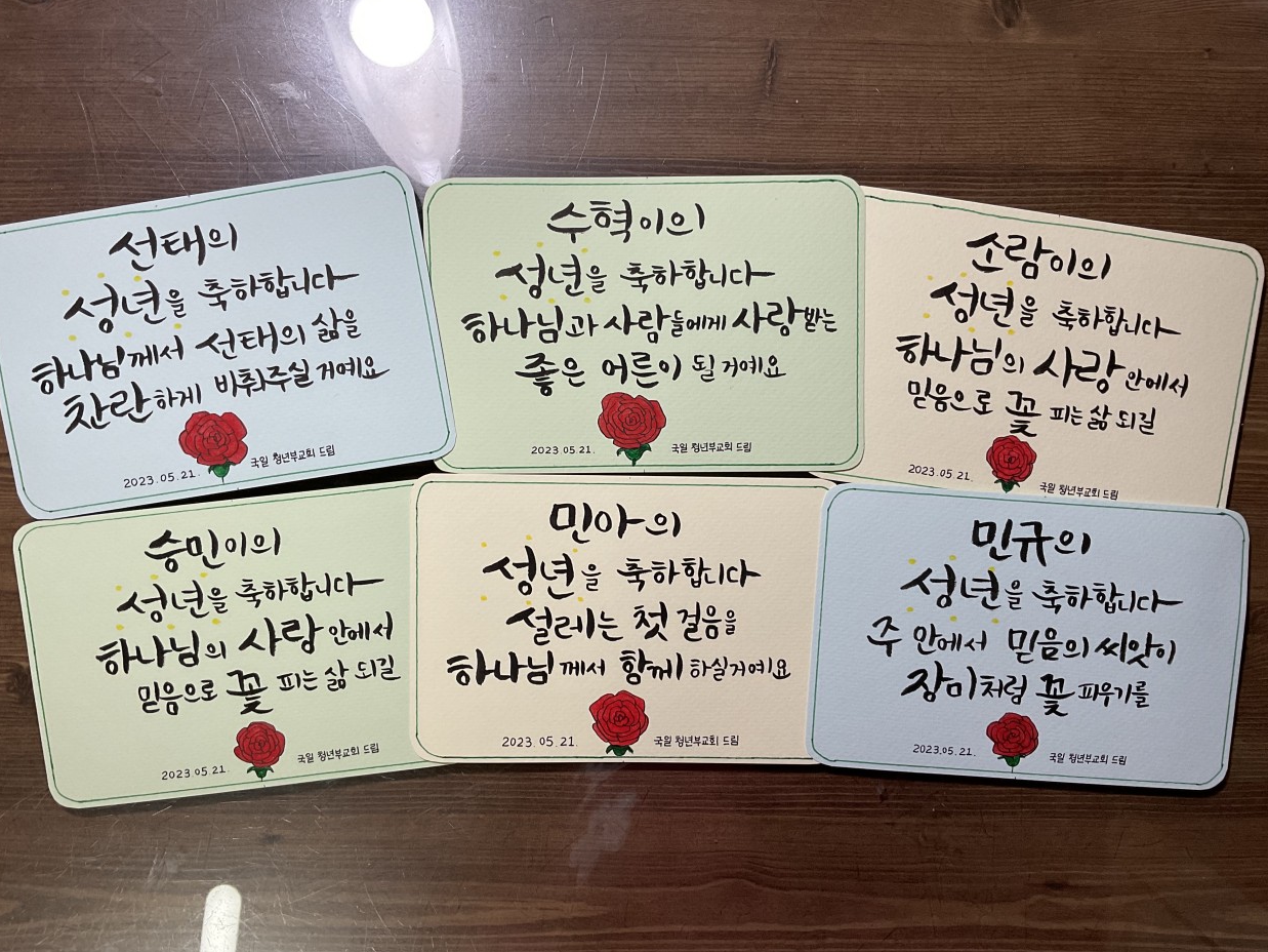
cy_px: 482
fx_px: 1099
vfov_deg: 46.8
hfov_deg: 60.0
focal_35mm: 30
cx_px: 619
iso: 50
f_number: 1.8
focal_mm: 3
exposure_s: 1/120
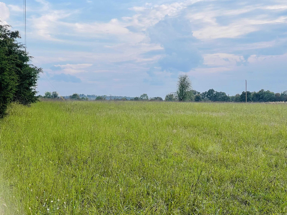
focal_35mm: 64
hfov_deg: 30.3
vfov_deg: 22.9
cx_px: 144
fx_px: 531
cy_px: 108
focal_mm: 7.5
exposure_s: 1/513
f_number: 2.2
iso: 20
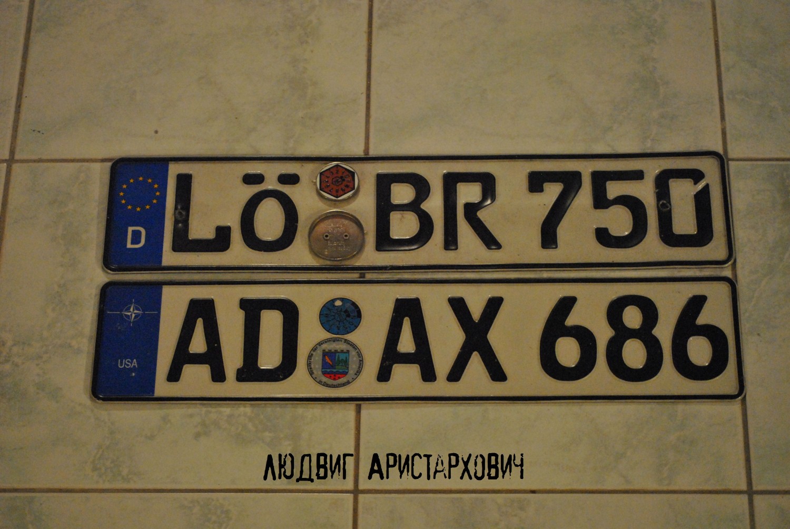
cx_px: 395
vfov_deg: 16.6
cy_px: 264
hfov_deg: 24.6
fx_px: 1813
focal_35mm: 82
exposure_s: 1/20
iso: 1600
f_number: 4
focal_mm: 55
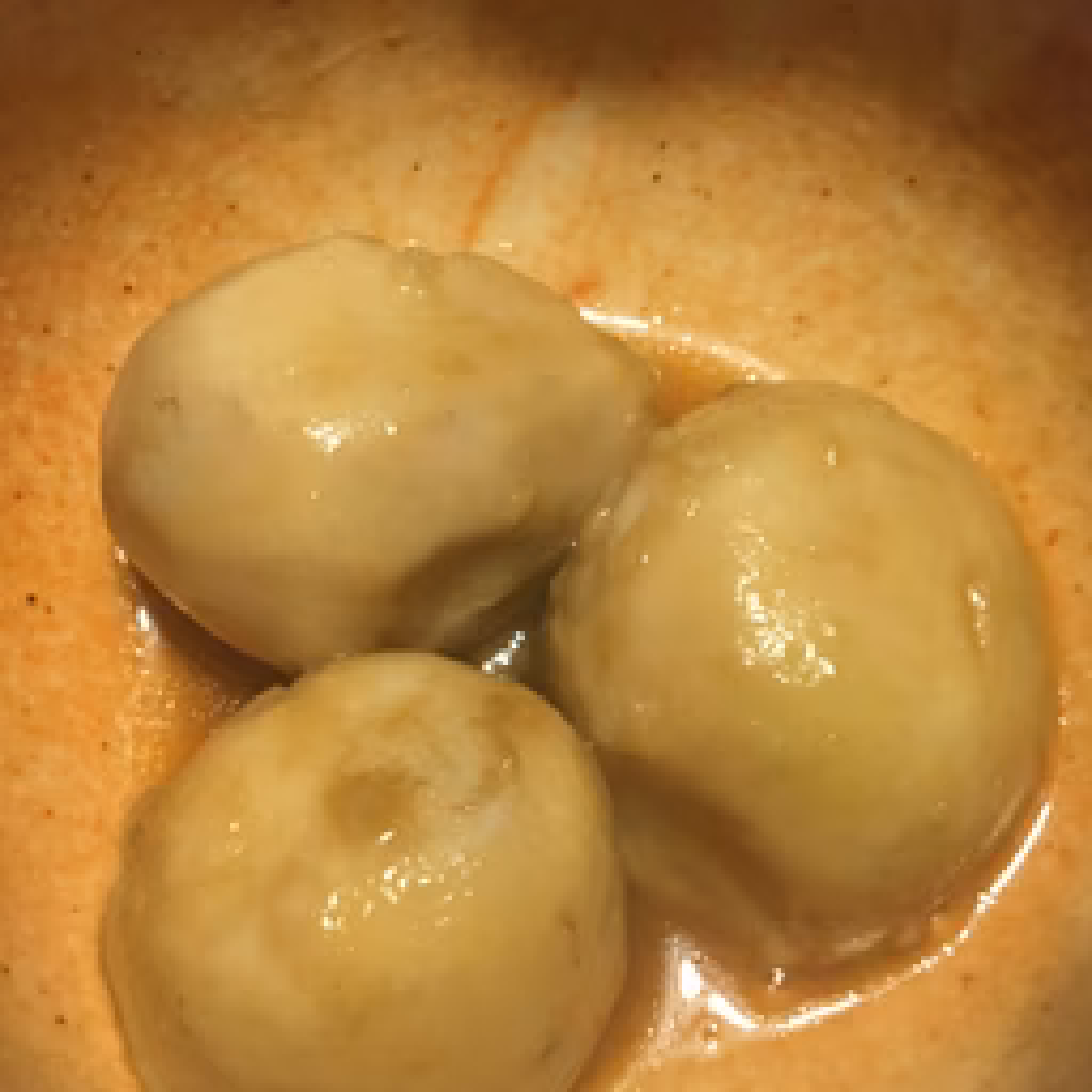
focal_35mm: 40
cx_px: 537
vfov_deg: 41.9
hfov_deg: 41.9
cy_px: 546
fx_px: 1428
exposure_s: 1/30
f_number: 2.2
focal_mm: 4.15
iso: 100
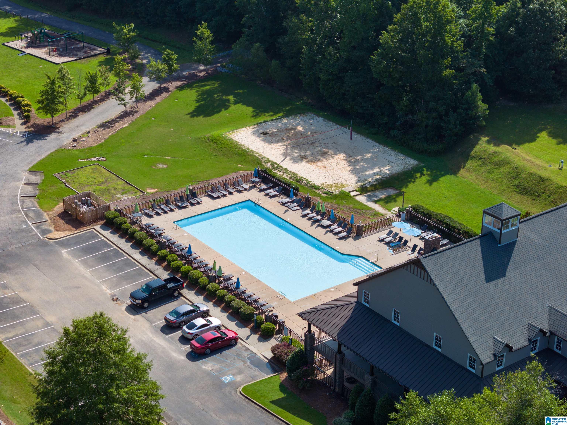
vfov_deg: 21.0
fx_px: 1146
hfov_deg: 27.8
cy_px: 212
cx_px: 284
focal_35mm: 70
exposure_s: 1/800
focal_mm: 19.35
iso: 100
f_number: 2.8
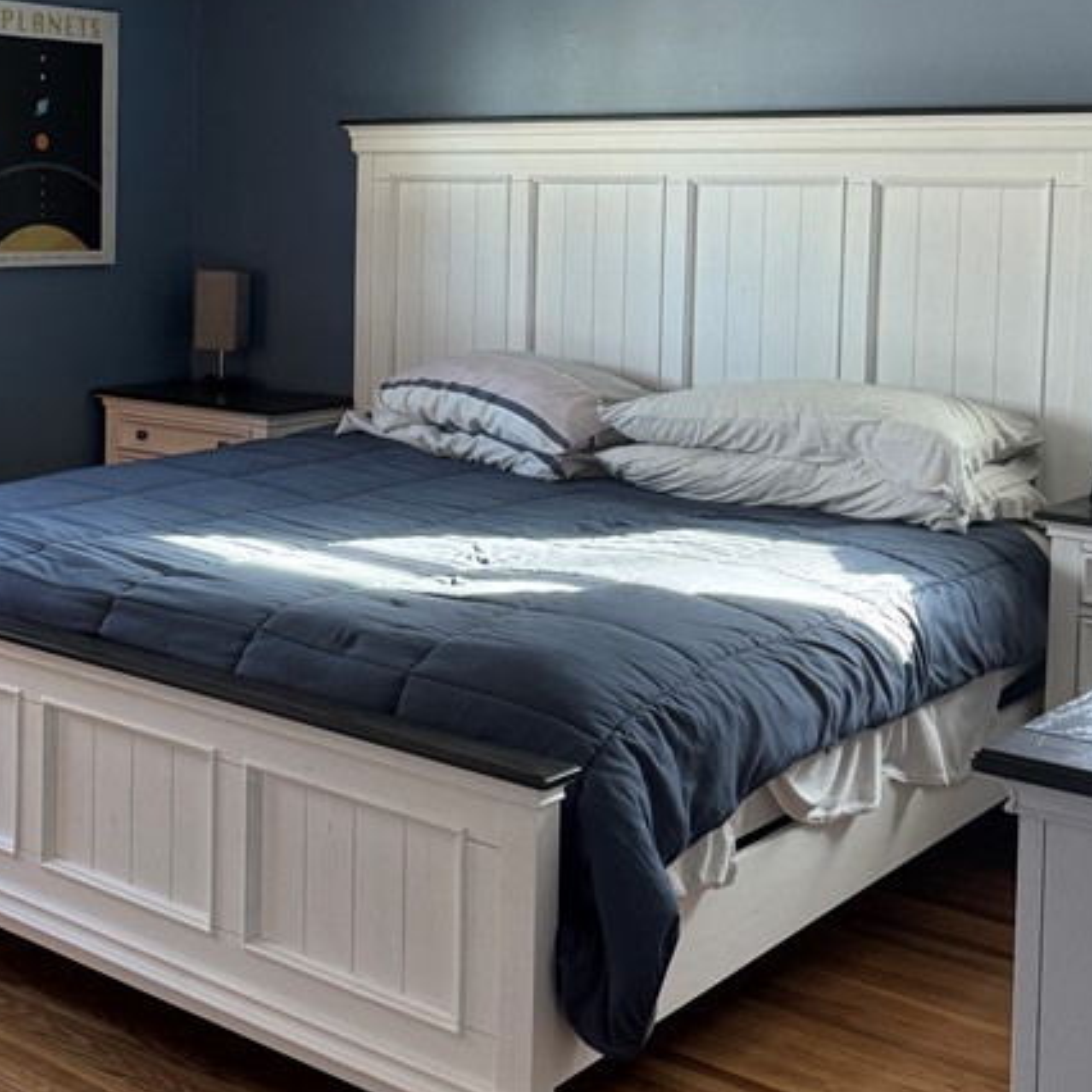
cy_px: 295
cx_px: 205
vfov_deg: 32.9
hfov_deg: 32.4
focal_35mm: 51
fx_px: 1820
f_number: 1.78
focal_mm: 6.76
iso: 320
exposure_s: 1/60
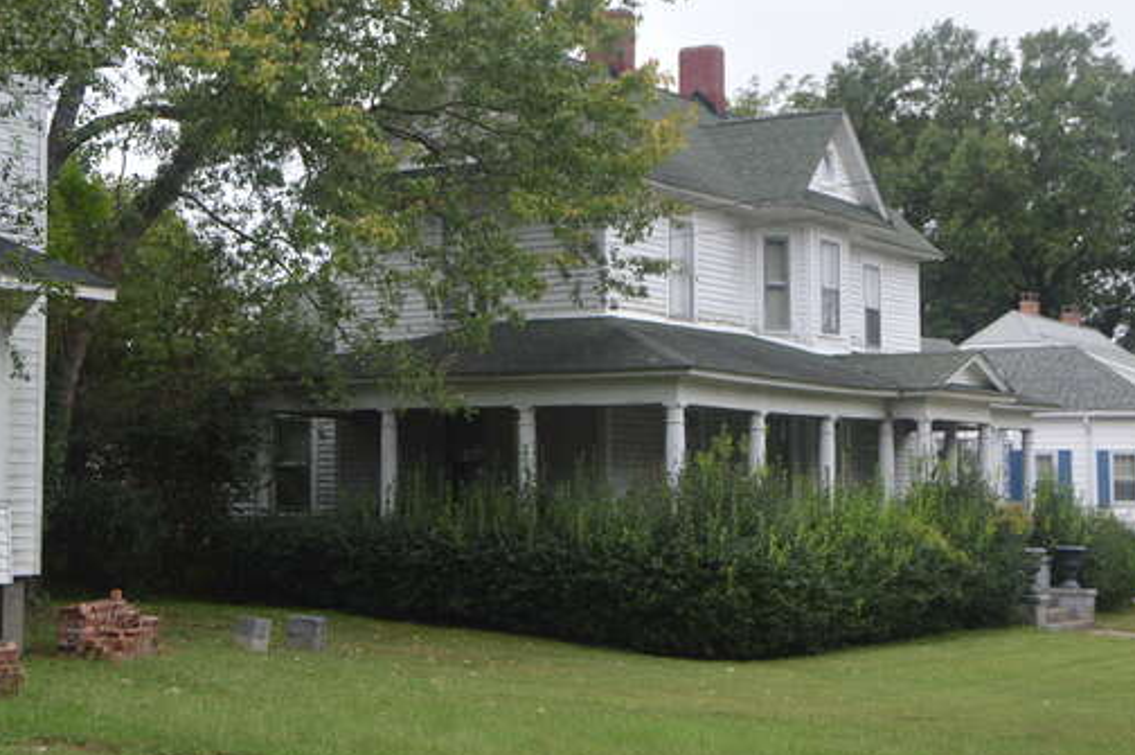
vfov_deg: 21.2
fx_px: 2016
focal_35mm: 64
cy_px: 281
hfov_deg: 31.4
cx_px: 482
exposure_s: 1/125
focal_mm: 28
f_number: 5.6
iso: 100
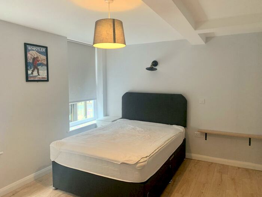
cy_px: 98
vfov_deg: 53.1
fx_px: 197
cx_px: 131
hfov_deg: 67.3
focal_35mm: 26
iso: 250
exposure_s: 1/60
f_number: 1.8
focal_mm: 4.25
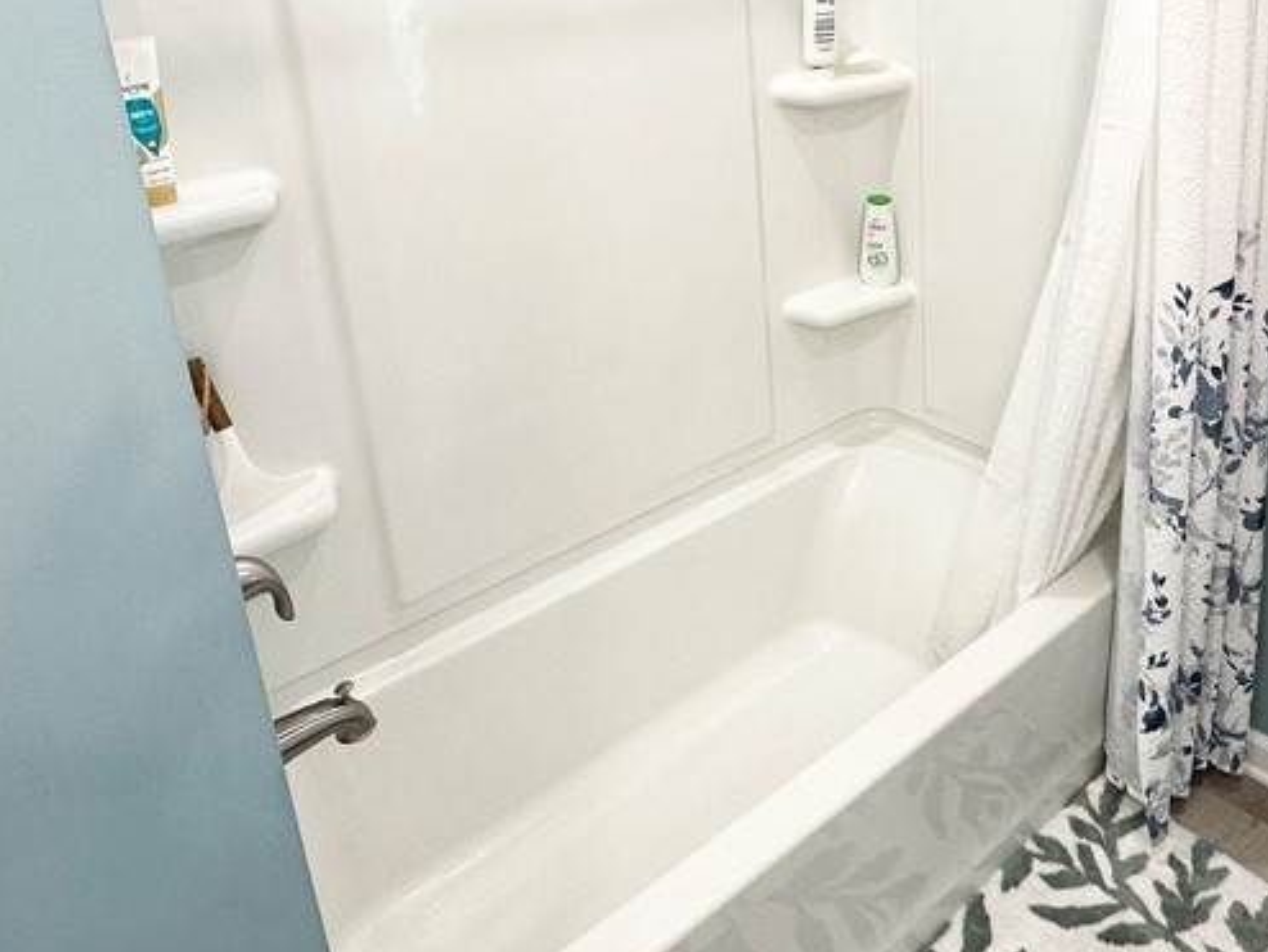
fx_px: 1063
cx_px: 793
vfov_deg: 46.6
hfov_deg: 60.8
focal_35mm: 29
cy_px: 241
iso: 125
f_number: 2.2
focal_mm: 2.22
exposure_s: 1/120
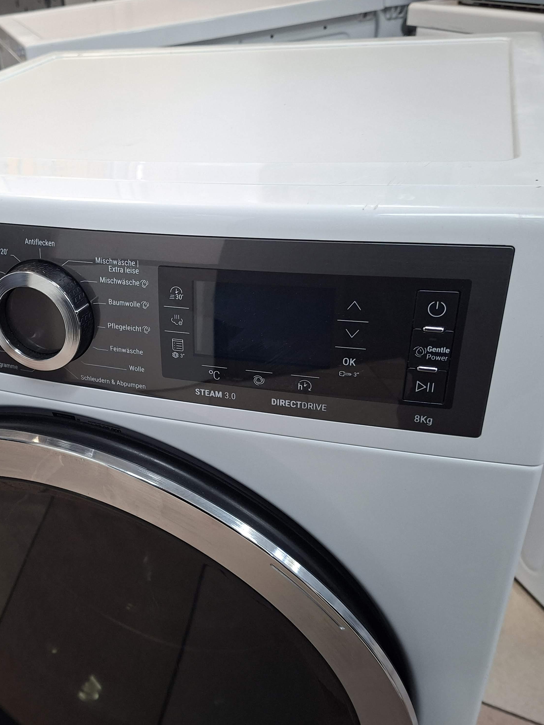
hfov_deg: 44.2
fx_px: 650
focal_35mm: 31
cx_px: 146
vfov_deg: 58.4
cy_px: 364
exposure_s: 1/50
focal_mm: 5.54
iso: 250
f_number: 1.8
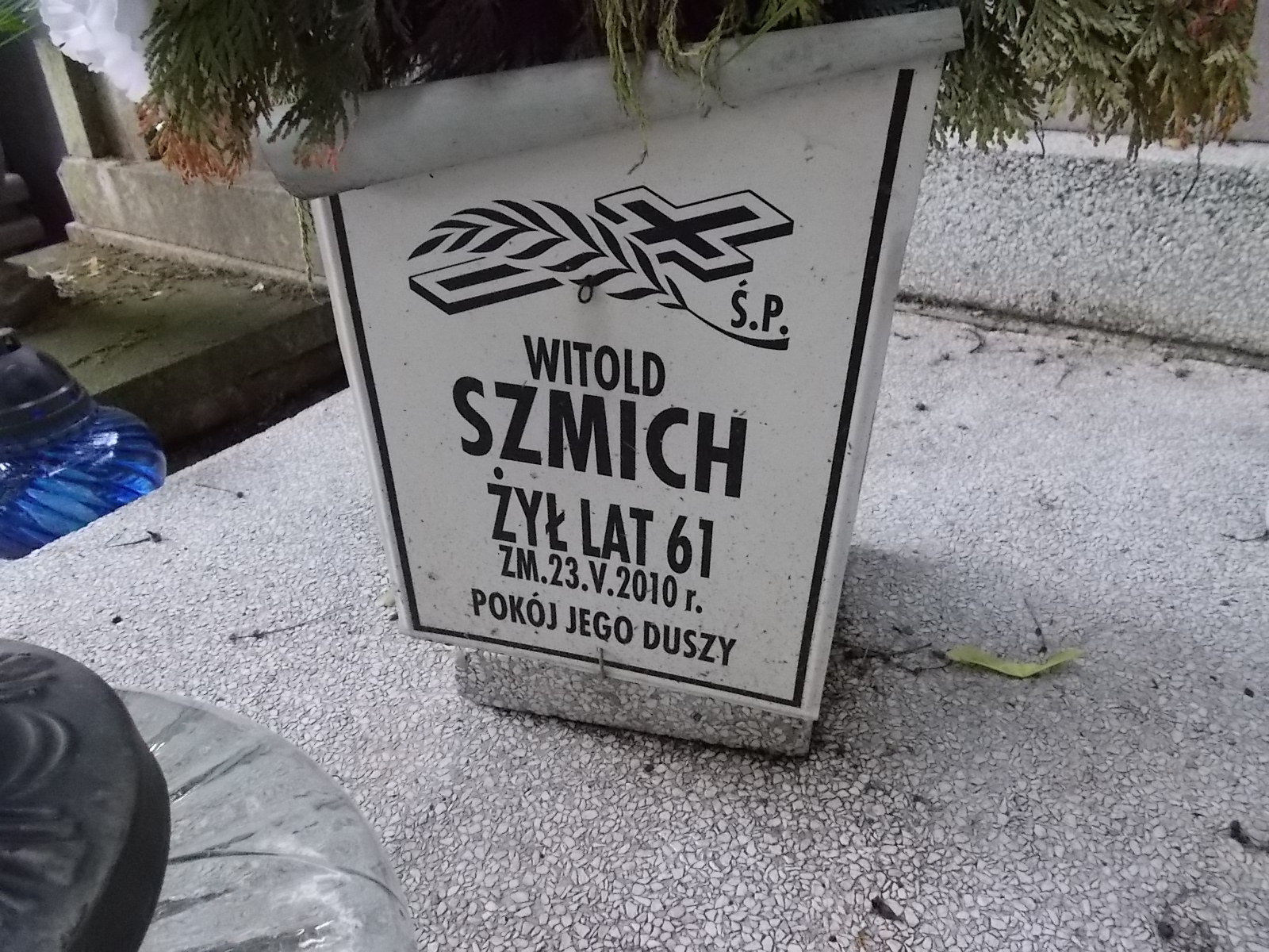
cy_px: 476
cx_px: 634
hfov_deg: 67.3
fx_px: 953
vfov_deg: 53.1
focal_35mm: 26
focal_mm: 4.6
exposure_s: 1/400
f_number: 3.2
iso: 400
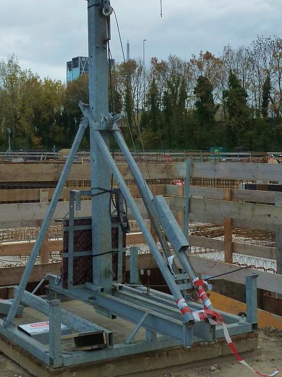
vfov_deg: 33.9
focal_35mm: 56
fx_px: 609
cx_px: 70
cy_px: 108
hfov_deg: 25.8
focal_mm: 5.3
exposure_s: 1/200
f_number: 4
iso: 125
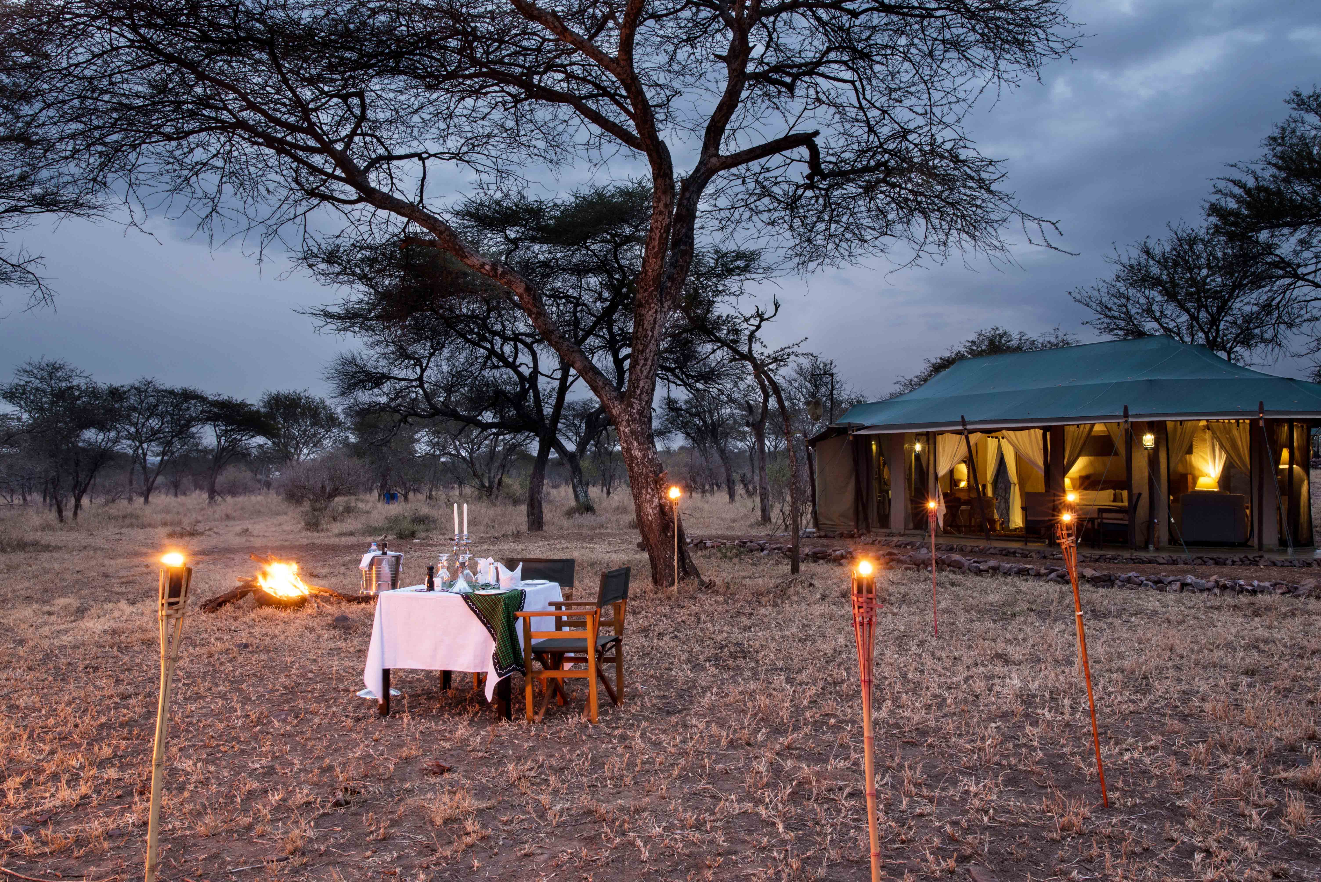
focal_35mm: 27
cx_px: 660
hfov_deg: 67.4
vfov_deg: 48.0
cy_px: 441
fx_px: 991
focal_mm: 27
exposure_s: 5
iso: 100
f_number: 16
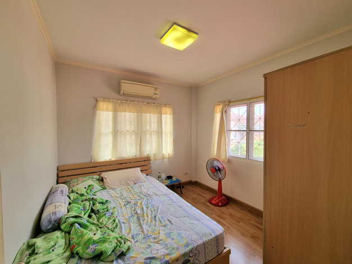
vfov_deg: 89.9
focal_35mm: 13
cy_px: 132
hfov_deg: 106.2
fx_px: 132
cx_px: 176
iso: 50
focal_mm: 2.2
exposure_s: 1/100
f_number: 2.2
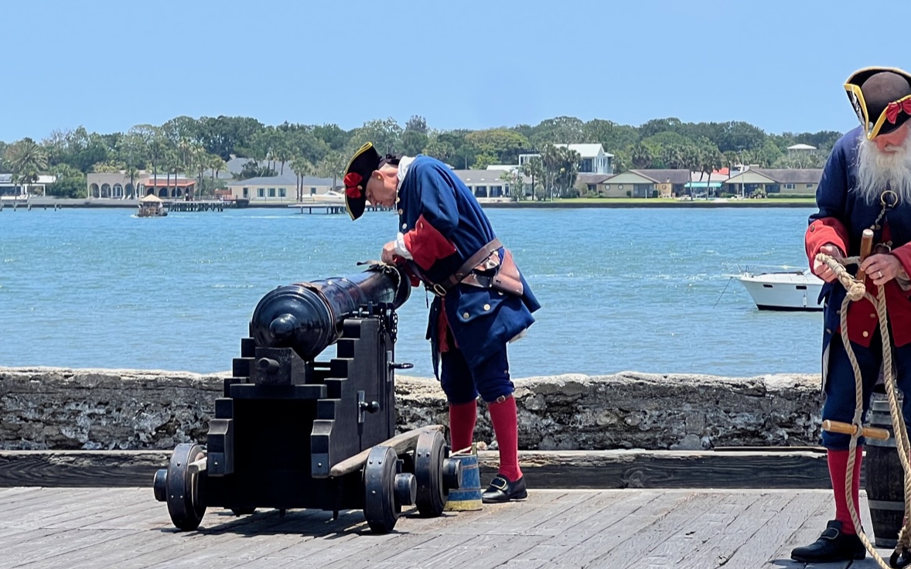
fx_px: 3525
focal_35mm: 142
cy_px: 203
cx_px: 362
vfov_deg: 9.2
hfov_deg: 14.7
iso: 32
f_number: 2.8
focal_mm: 9
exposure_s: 1/960
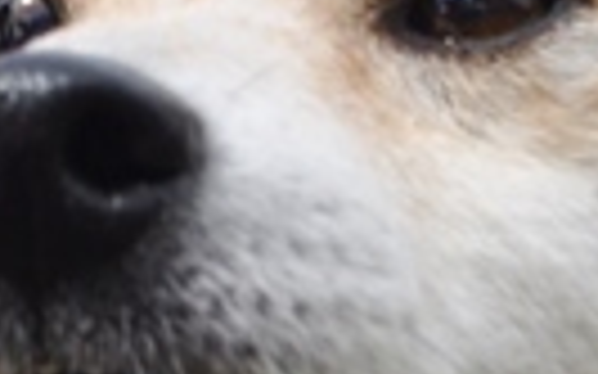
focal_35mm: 238
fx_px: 3877
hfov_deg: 8.8
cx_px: 344
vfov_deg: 5.5
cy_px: 198
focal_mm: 26
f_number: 10
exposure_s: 1/400
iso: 250
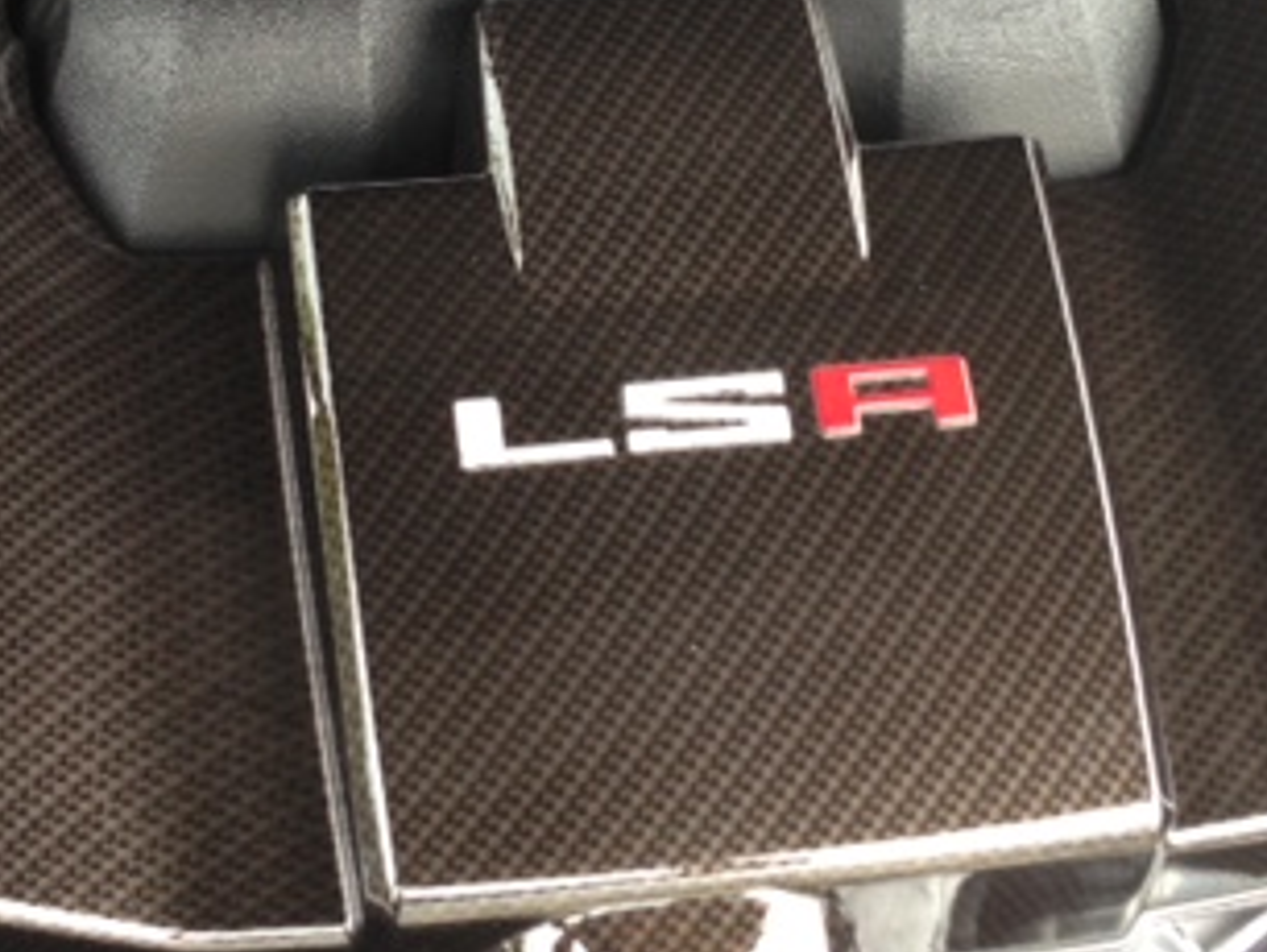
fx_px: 2527
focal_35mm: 69
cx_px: 455
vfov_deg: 21.0
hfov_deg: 28.0
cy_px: 149
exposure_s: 1/20
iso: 64
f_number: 2.4
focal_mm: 4.13
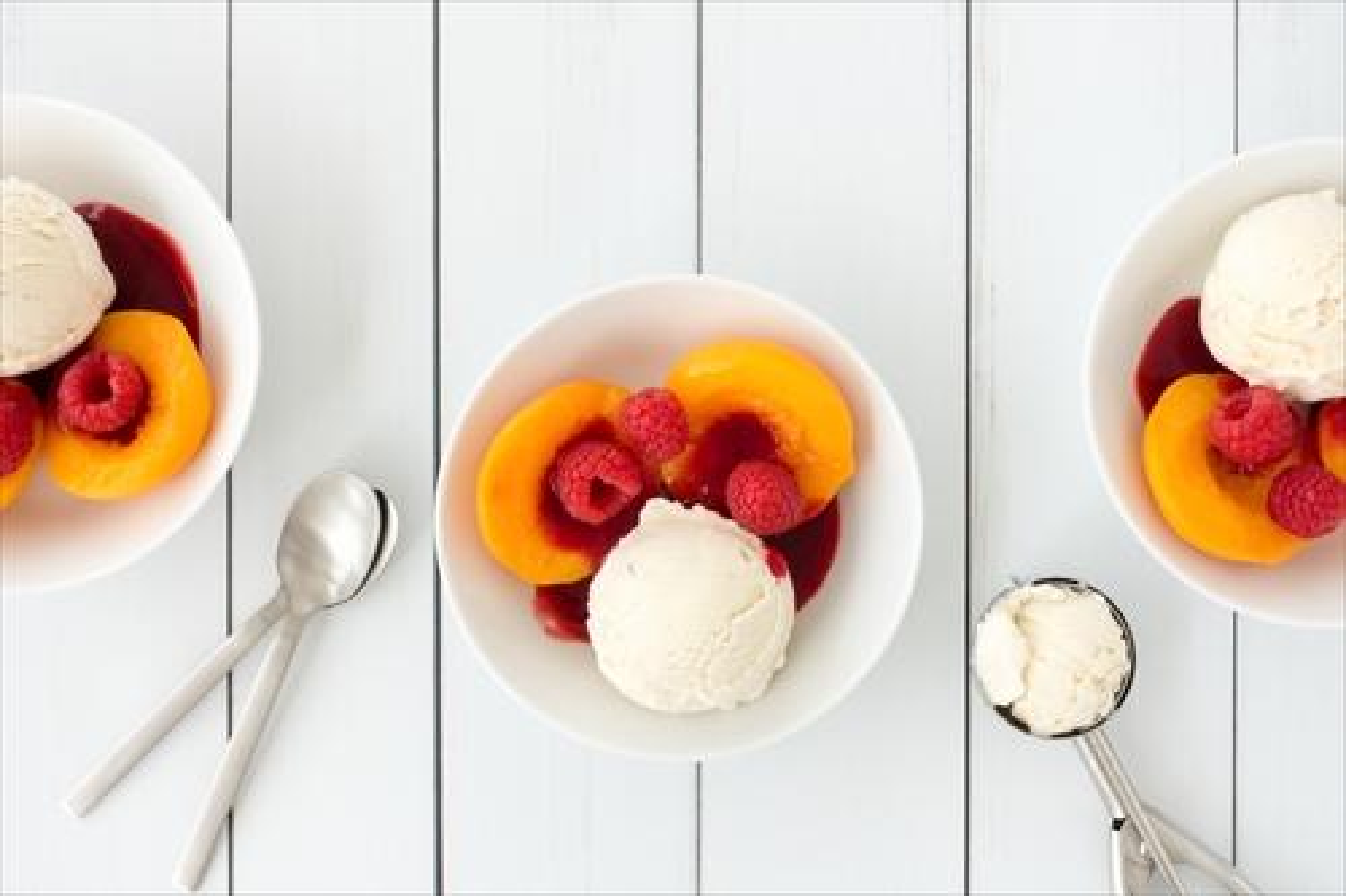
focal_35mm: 49
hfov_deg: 40.4
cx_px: 673
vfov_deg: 27.5
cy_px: 448
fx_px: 1831
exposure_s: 1/40
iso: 80
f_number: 8
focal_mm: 18.1
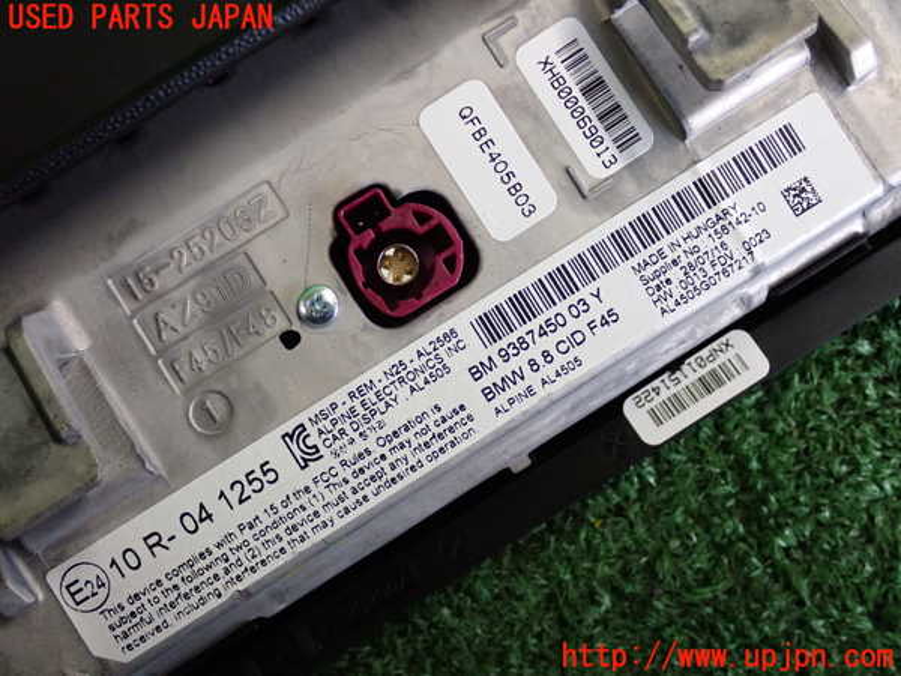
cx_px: 450
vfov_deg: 29.1
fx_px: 1301
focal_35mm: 50
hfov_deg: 38.2
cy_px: 338
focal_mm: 9.01
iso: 1000
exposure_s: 1/125
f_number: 3.2
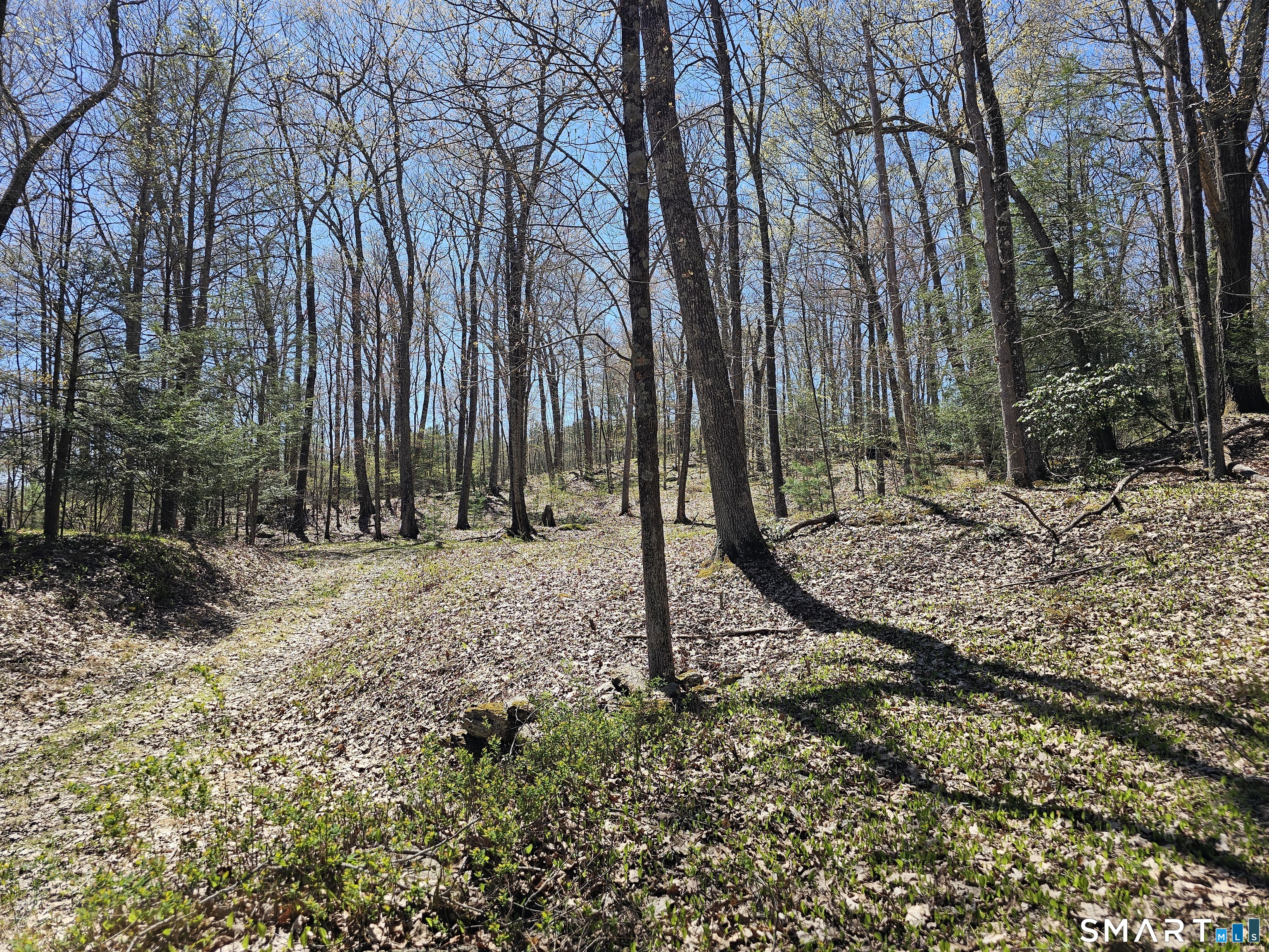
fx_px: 843
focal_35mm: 23
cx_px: 634
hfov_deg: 73.9
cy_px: 476
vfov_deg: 58.9
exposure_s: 1/447
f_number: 1.7
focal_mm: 6.3
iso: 10
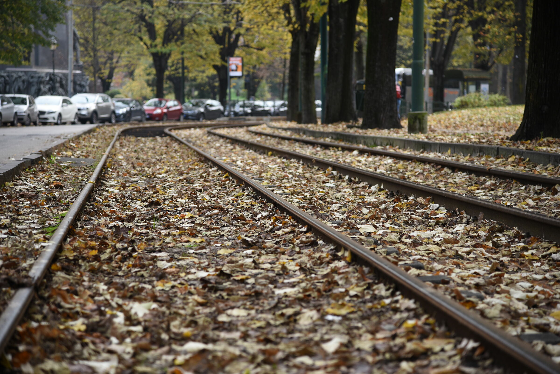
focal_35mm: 98
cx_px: 280
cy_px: 187
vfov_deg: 14.0
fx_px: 1525
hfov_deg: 20.8
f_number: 4
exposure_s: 1/500
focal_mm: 98
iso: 400
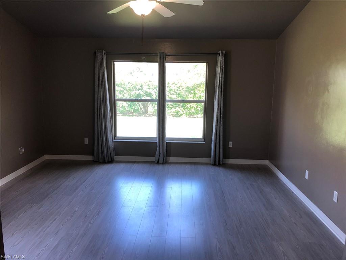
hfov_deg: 63.4
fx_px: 280
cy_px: 130
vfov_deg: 49.7
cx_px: 173
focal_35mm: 28
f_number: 1.8
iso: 32
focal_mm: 3.99
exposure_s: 1/30
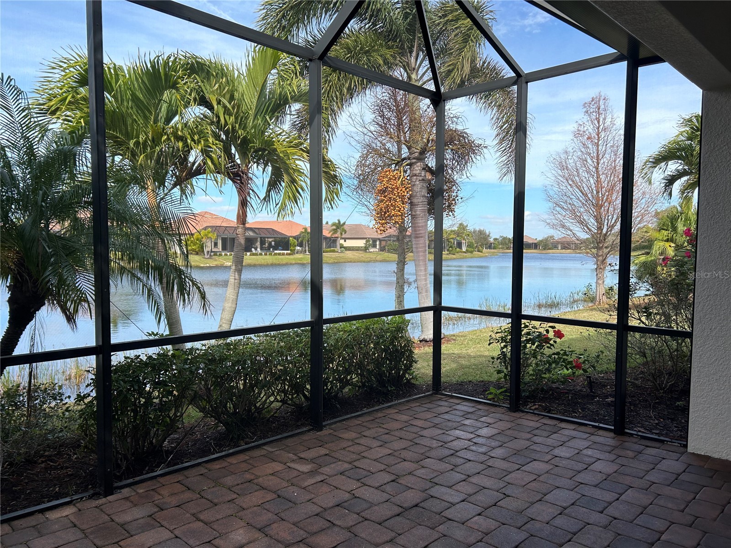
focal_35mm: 26
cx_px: 366
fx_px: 549
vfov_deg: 53.1
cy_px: 274
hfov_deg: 67.3
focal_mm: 5.7
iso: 50
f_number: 1.5
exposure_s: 1/1431
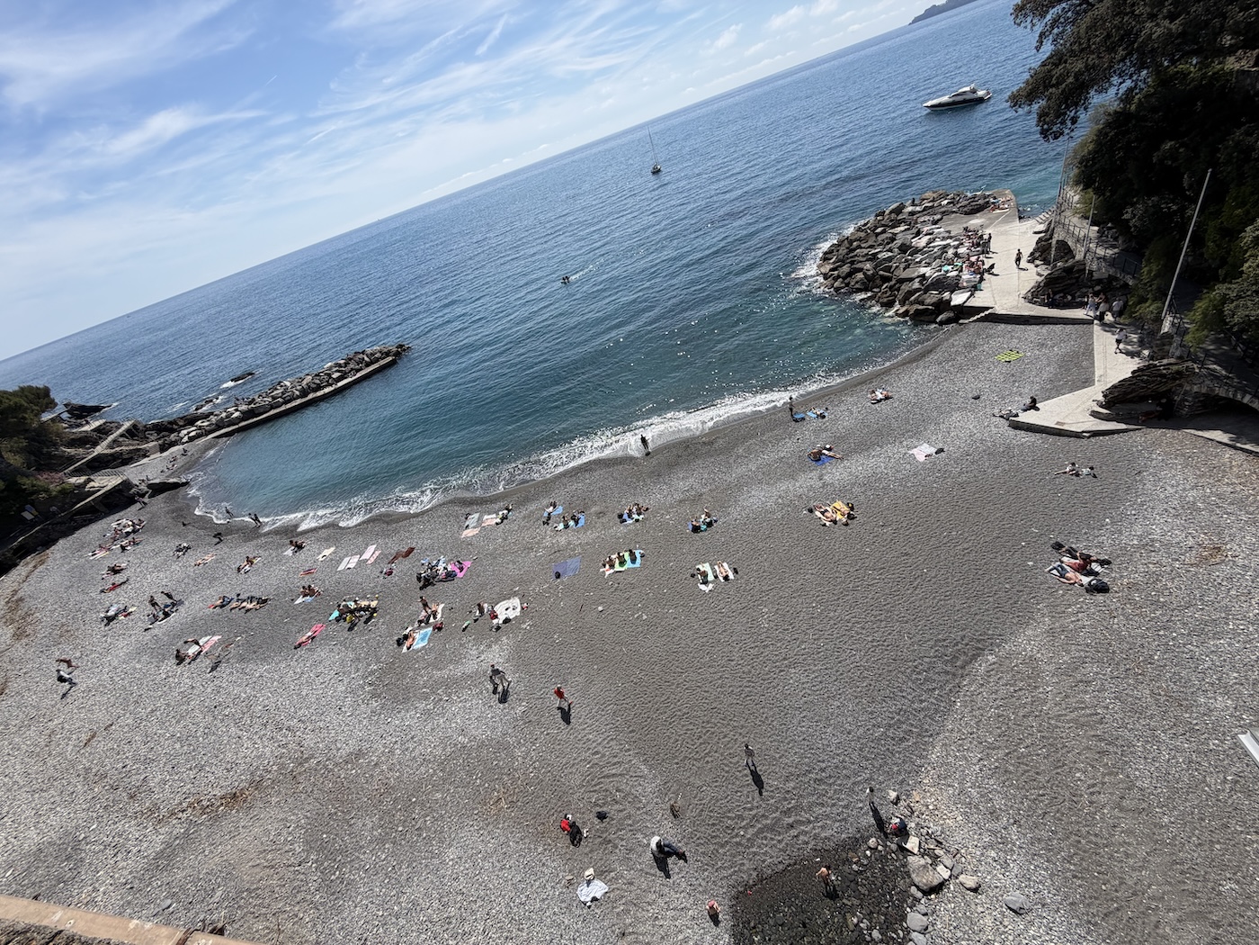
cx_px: 630
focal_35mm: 14
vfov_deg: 85.7
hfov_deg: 102.1
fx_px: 509
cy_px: 472
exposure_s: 1/1145
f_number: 2.2
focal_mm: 2.22
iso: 20
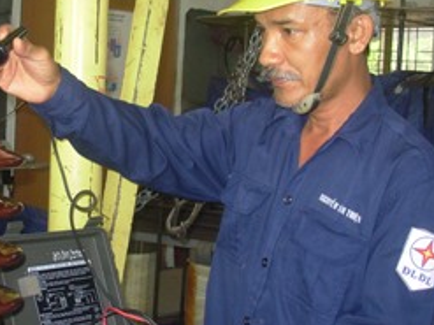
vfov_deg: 21.3
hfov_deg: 27.5
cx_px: 79
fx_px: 865
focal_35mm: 69
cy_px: 142
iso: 58
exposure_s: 1/37
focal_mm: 6.3
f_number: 2.9
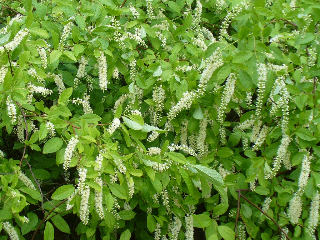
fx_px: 527
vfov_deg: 25.7
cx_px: 160
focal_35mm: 57
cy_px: 120
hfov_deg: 33.8
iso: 80
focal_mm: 7
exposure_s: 1/200
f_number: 2.9
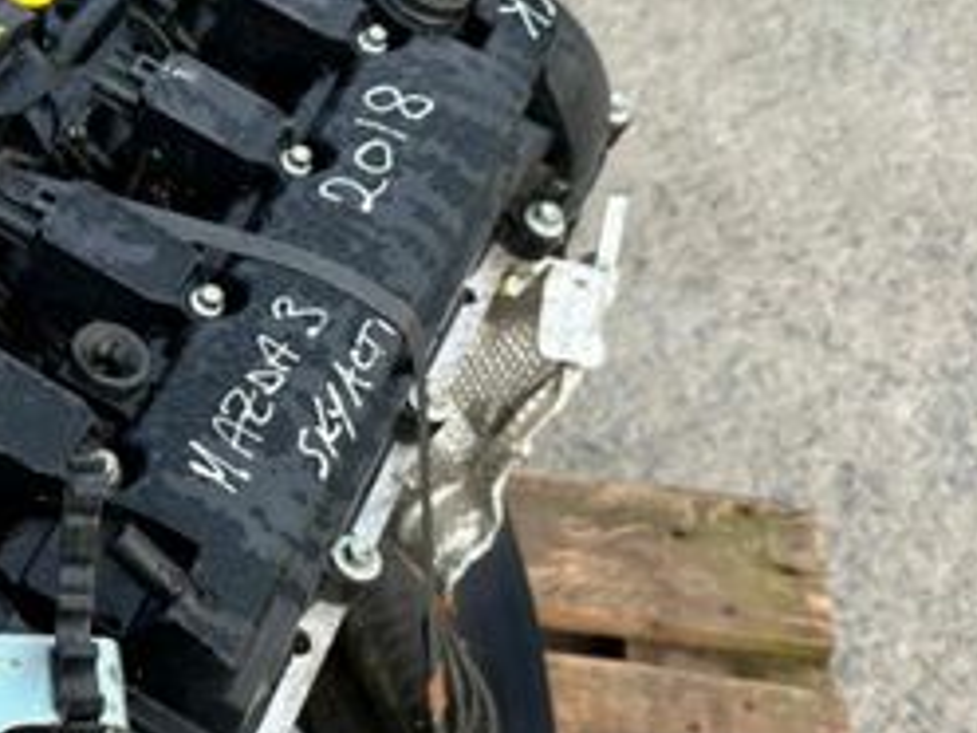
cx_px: 8
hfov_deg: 30.9
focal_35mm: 58
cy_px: 473
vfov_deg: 25.1
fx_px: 1637
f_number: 1.78
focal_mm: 6.86
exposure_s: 1/872
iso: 80
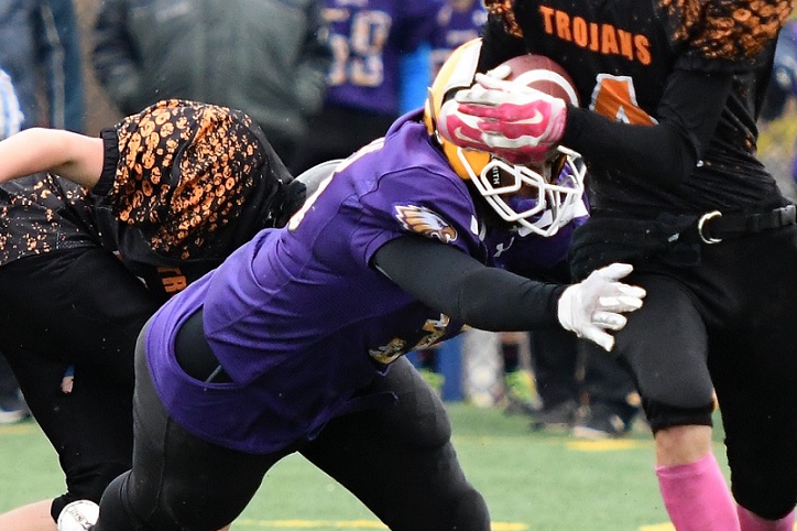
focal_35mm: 408
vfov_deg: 3.4
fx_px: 9028
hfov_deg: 5.1
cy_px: 220
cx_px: 428
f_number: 2.8
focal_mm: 160
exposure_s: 1/1000
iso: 2200
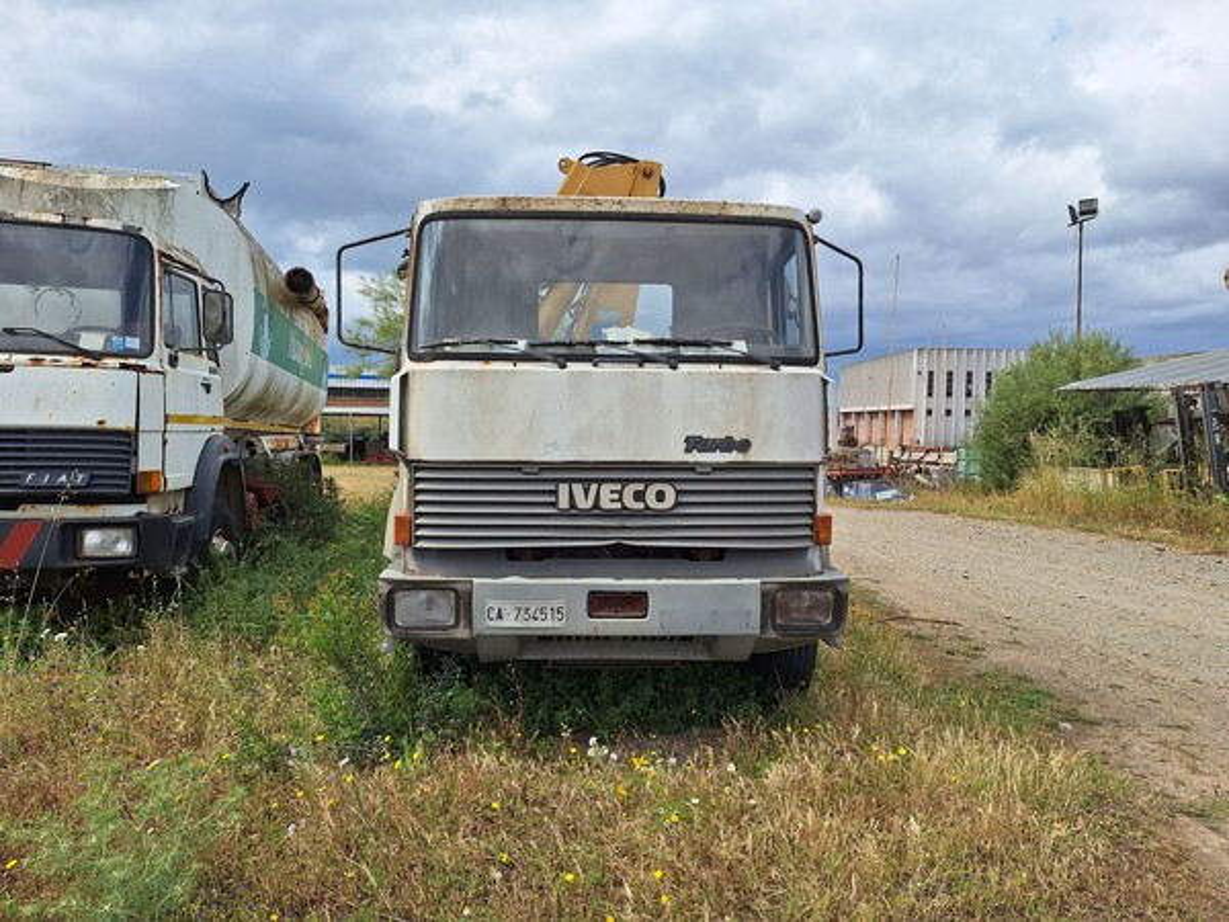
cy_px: 461
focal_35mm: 23
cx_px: 614
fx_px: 817
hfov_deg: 73.9
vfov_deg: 58.9
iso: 40
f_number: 1.8
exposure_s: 1/3731
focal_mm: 5.54
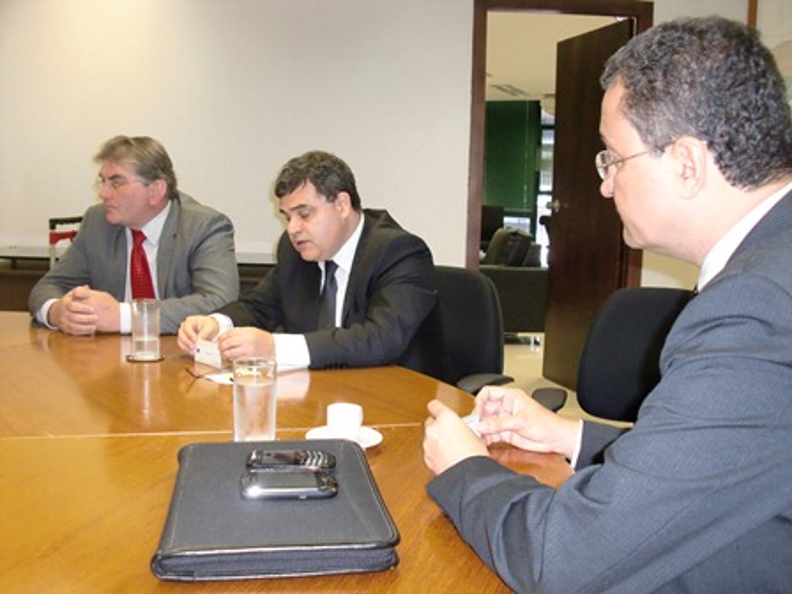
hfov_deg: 51.4
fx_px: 824
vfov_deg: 39.7
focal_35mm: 36
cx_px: 396
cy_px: 297
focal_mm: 6.3
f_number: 2.8
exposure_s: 1/60
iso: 400
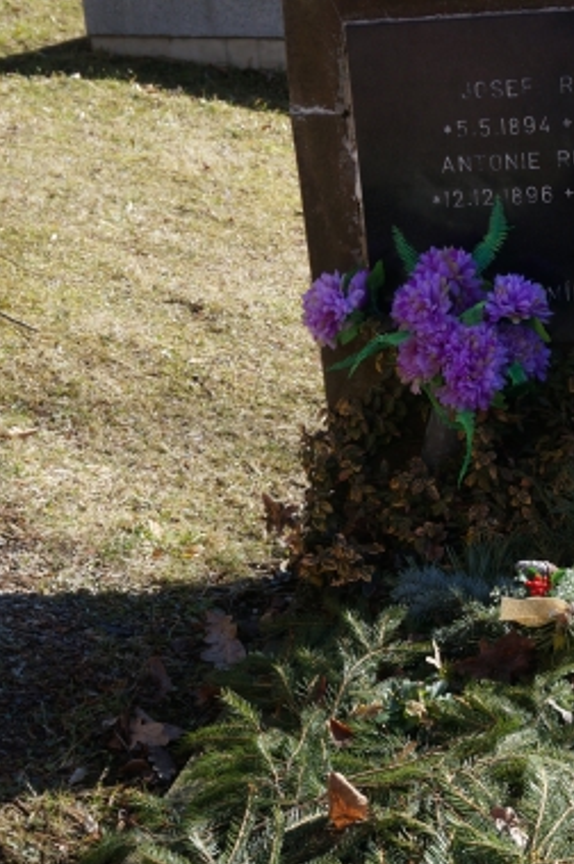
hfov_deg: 17.6
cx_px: 544
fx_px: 1821
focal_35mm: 76
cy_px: 782
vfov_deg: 25.8
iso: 100
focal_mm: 24
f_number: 7.1
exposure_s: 1/100
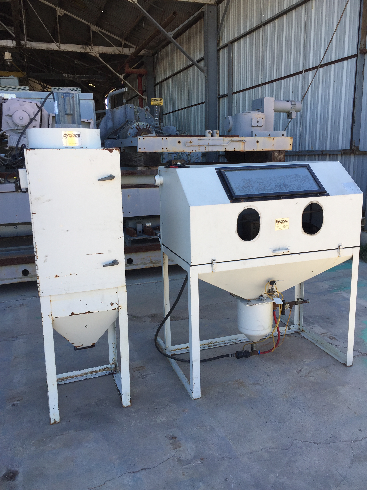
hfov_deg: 48.2
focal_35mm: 29
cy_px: 245
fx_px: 410
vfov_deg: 61.7
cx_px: 184
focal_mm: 4.15
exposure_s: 1/565
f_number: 2.2
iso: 32
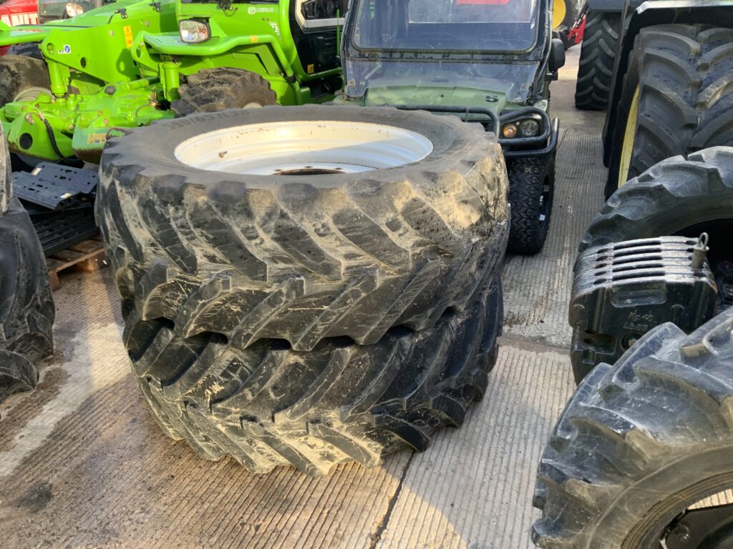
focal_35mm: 29
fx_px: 614
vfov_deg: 48.2
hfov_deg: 61.7
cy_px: 274
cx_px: 366
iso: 40
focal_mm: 3
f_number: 1.8
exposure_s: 1/122
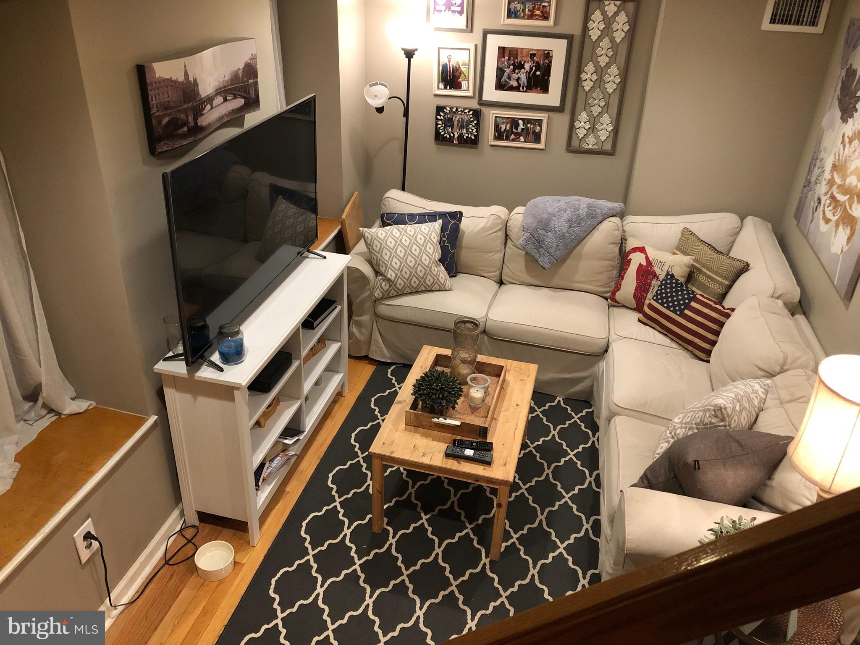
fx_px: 696
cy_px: 322
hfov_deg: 63.4
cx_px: 430
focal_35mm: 28
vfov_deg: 49.7
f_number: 1.8
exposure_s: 1/13
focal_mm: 3.99
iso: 100
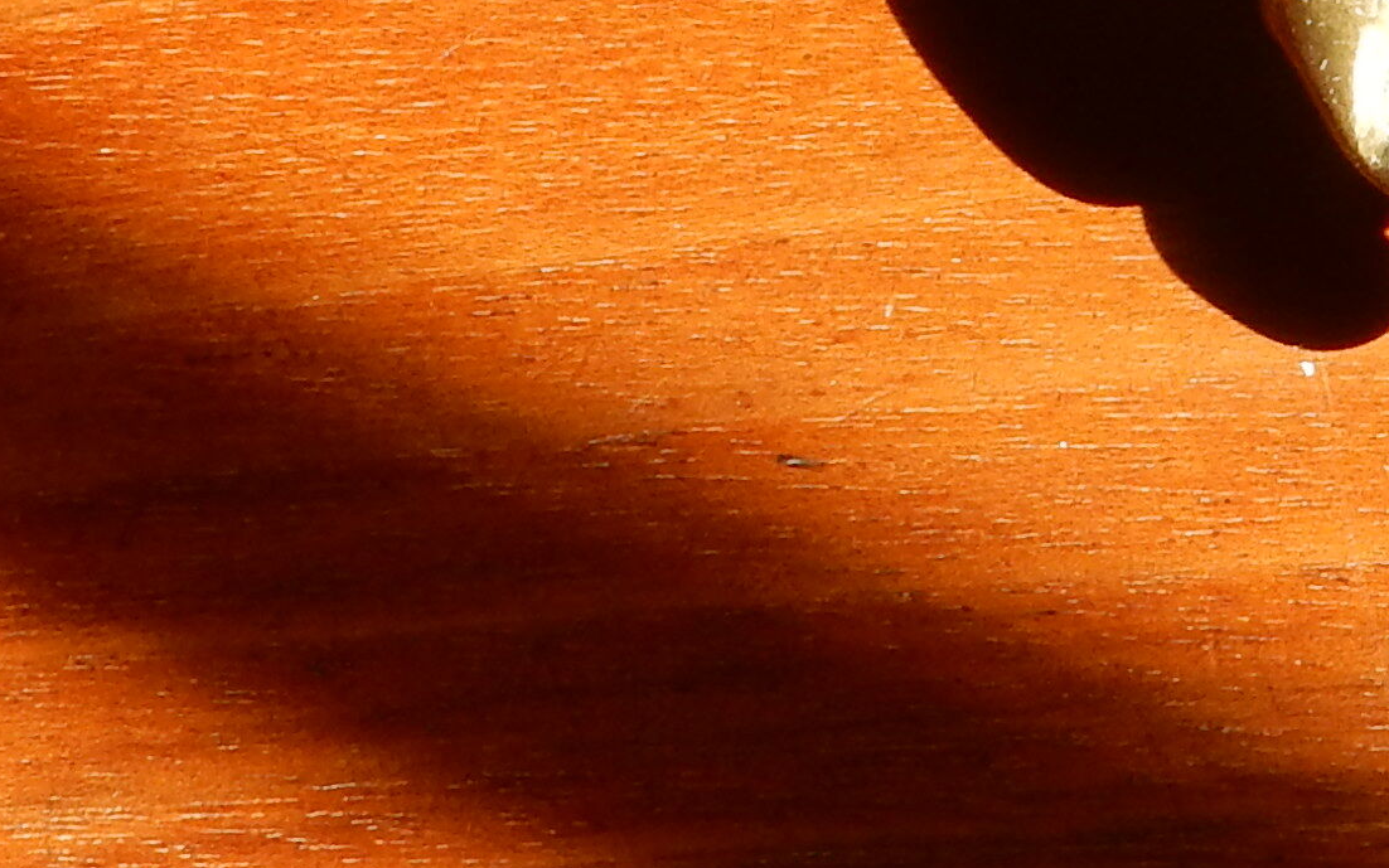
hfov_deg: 7.9
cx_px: 1379
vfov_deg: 4.9
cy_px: -719
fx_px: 10070
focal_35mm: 266
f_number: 5
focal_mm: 10.7
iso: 125
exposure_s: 1/50
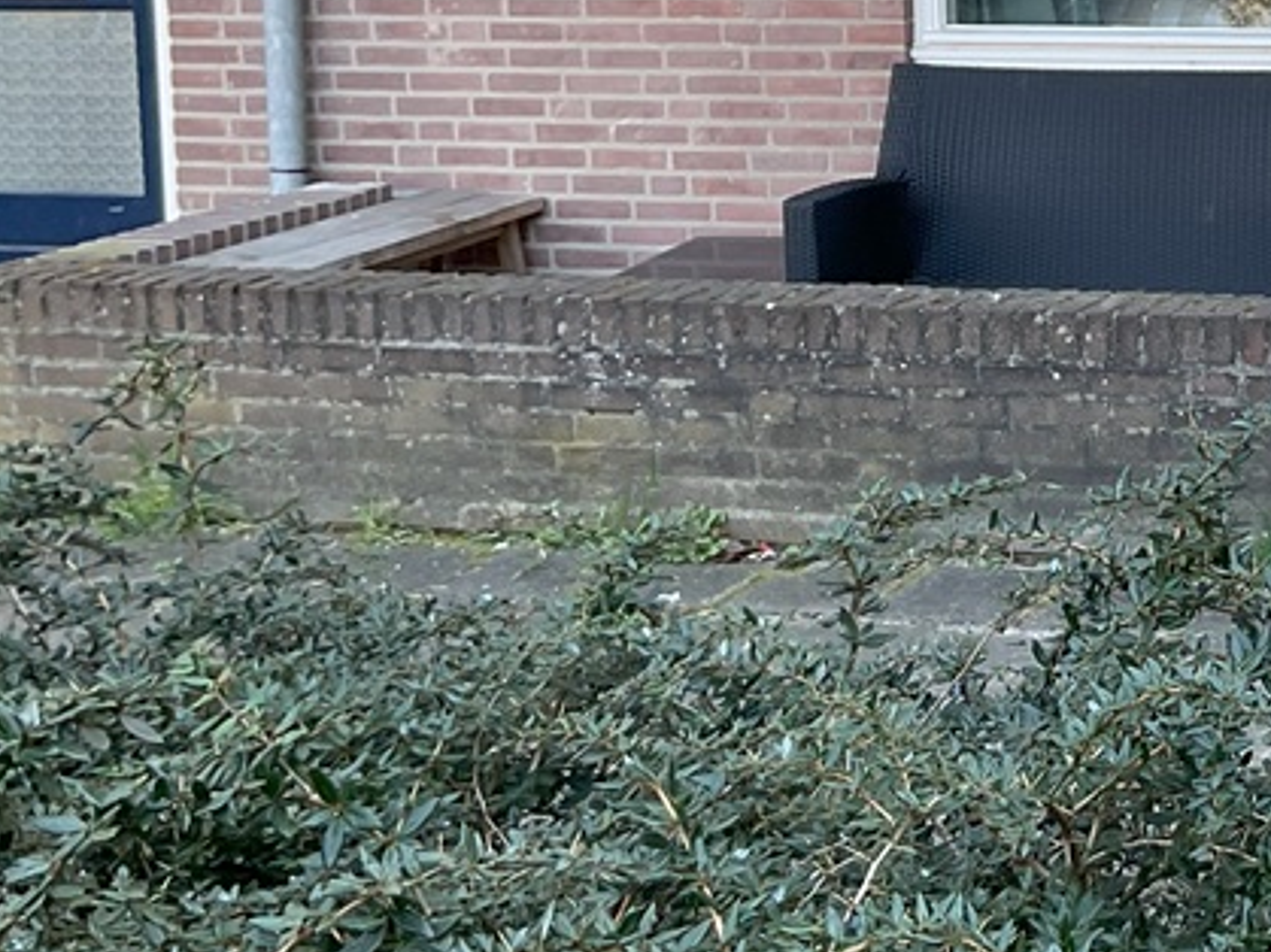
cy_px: -18
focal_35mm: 83
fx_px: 3047
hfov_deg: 21.7
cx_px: 1559
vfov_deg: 17.3
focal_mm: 3
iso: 16
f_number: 1.8
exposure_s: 1/100
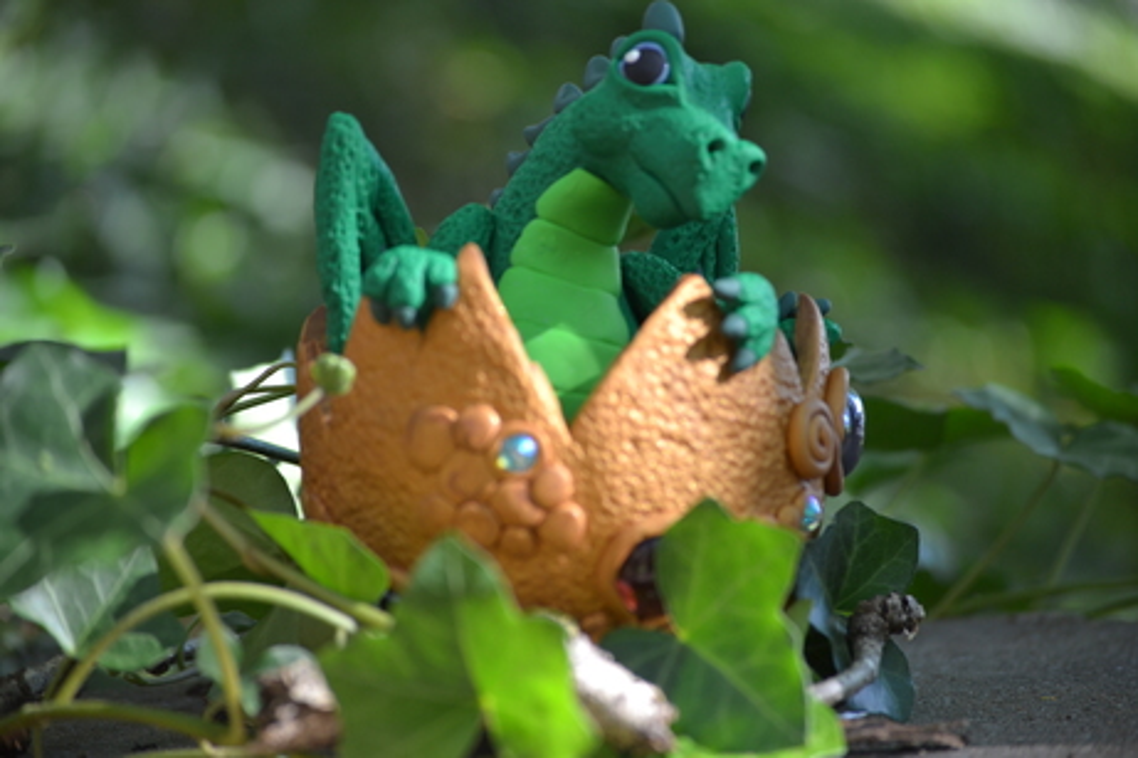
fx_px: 3413
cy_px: 379
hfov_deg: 18.9
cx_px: 569
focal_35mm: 108
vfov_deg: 12.7
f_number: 4.2
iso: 220
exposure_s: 1/125
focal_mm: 72
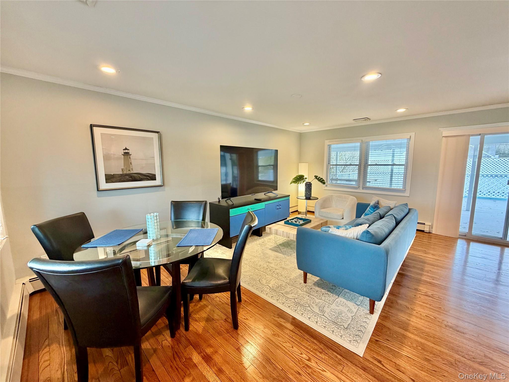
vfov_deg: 85.7
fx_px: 206
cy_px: 191
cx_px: 254
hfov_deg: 102.1
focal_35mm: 14
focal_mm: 2.22
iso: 200
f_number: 2.2
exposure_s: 1/60
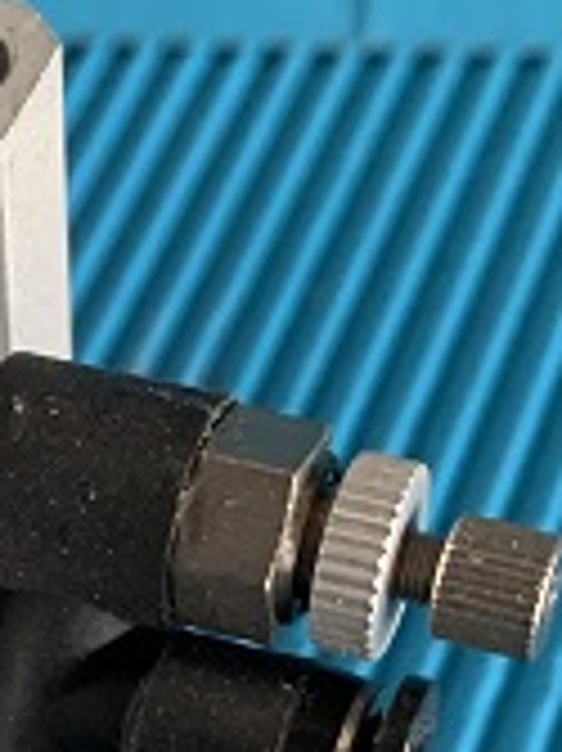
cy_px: 615
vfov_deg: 15.5
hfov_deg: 11.2
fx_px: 2731
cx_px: -339
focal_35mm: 126
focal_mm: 4.25
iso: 200
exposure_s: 1/60
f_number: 1.8
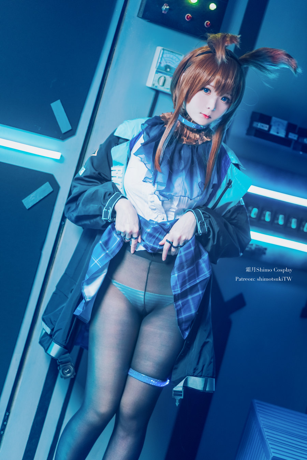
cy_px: 230
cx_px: 154
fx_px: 1087
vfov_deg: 23.9
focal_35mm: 85
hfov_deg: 16.1
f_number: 1.8
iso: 640
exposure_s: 1/100
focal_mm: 85
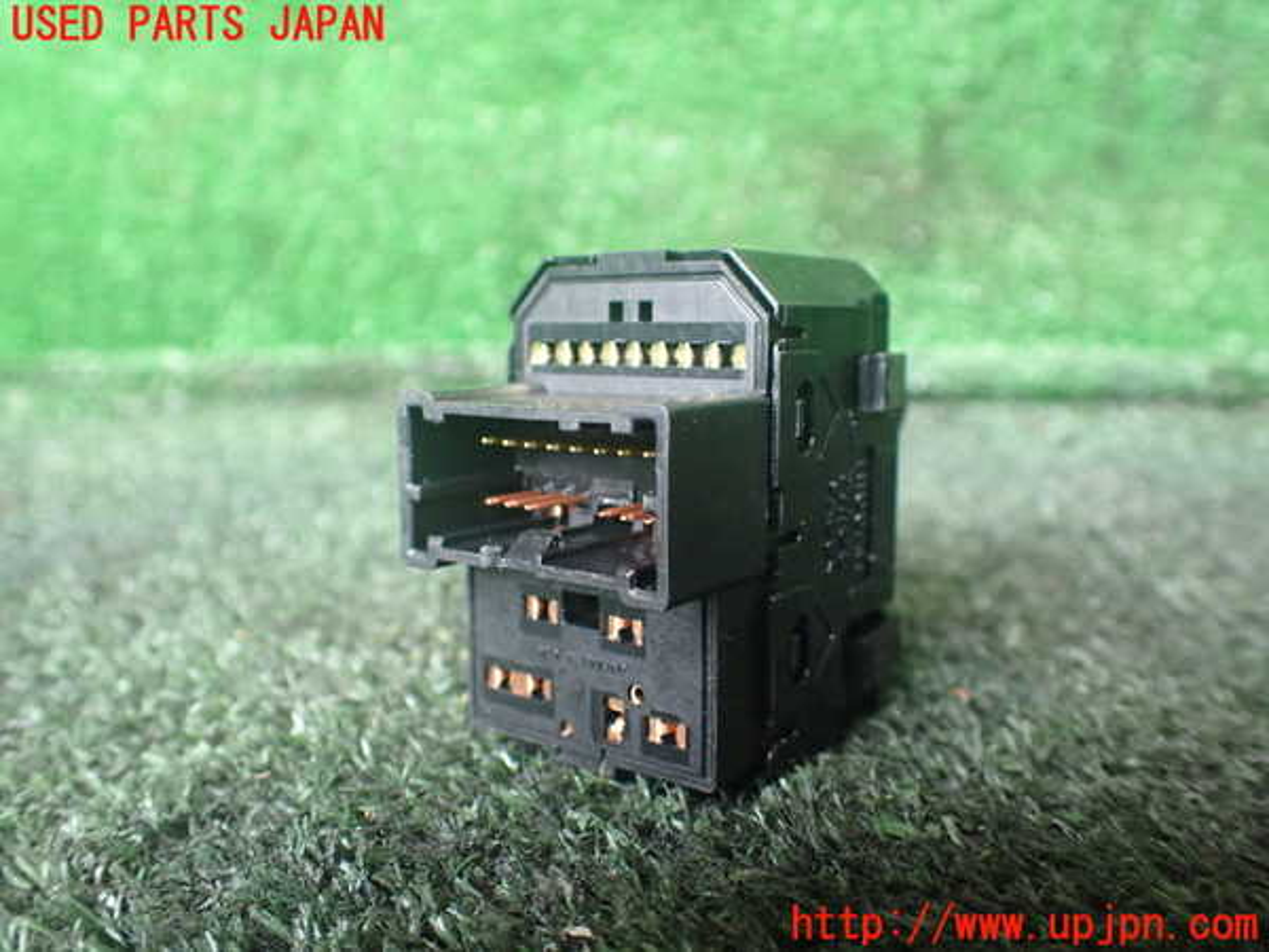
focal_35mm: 30
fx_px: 1100
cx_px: 634
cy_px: 476
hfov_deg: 60.0
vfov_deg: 46.8
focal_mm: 5.4
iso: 640
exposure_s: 1/125
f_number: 2.3
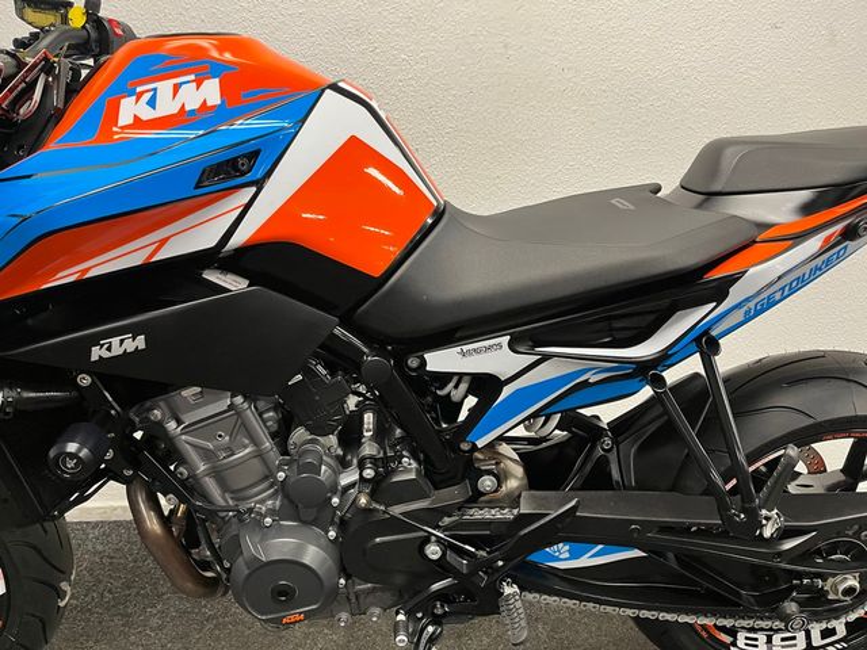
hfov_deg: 67.3
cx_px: 434
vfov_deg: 53.1
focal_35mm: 26
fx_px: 651
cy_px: 325
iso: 125
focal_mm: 5.1
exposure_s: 1/50
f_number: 1.6
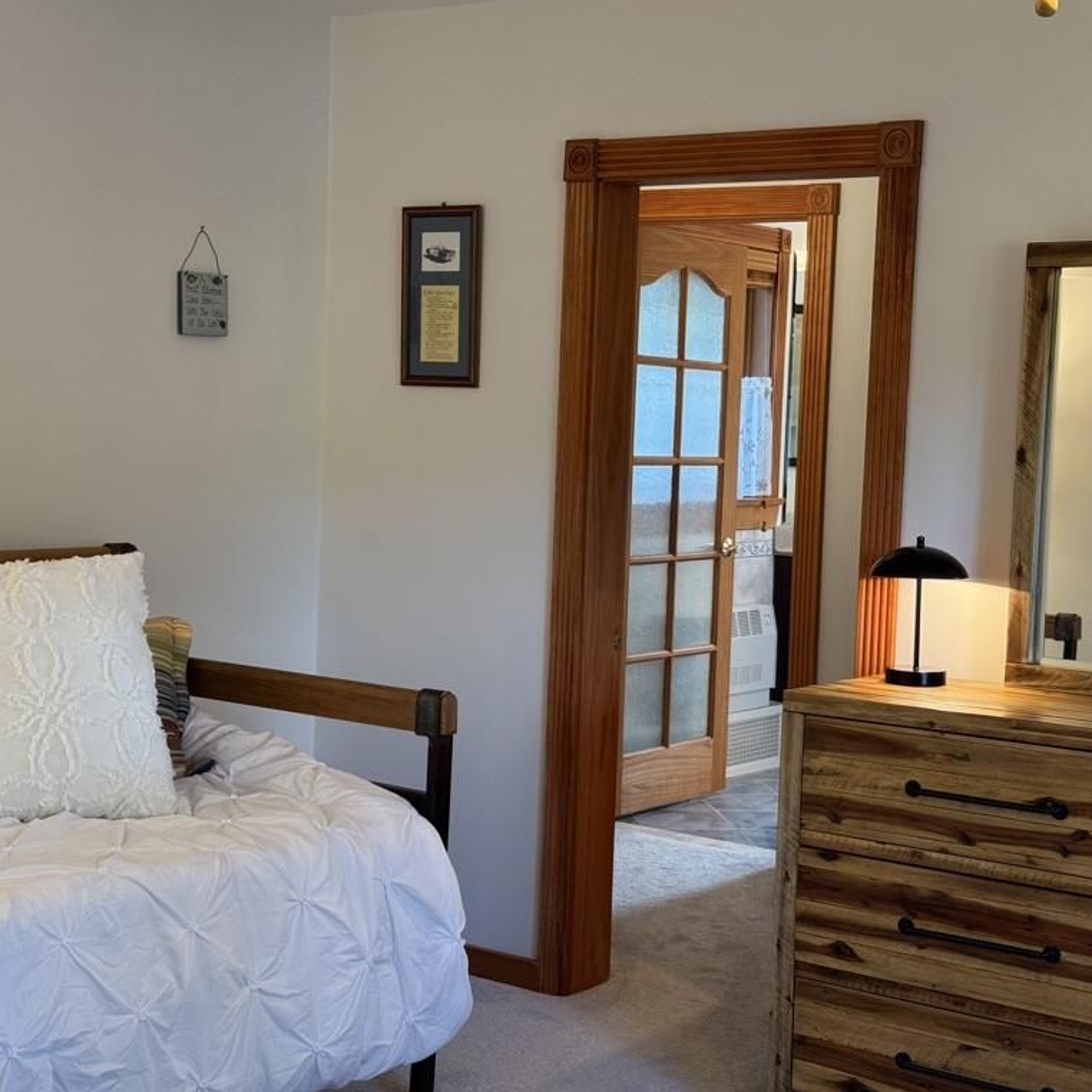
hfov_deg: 30.0
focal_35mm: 57
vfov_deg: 30.0
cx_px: 563
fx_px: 2034
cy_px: 543
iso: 125
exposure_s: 1/60
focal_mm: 6.76
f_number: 1.78
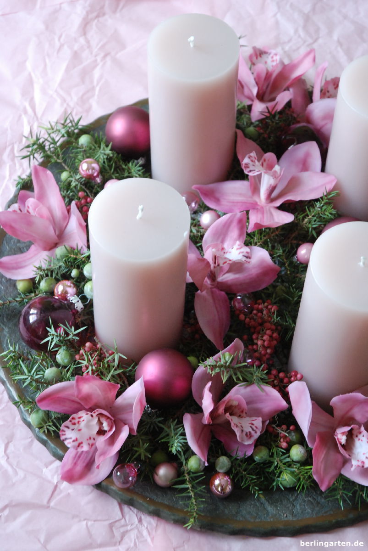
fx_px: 1193
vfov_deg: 26.0
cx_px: 184
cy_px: 276
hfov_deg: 17.5
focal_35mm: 78
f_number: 5
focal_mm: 52
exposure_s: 1/20
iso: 800
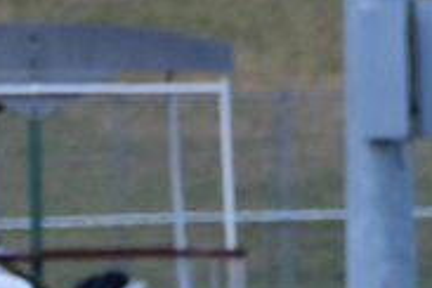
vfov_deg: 0.4
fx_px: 39429
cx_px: -220
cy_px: 534
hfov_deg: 0.6
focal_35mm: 3286
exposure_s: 1/640
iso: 640
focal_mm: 500
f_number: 10
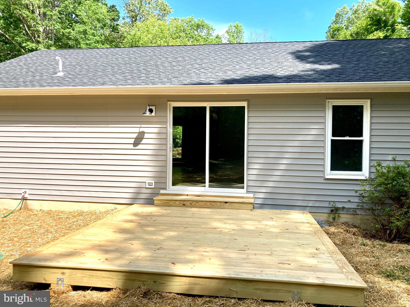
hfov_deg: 63.4
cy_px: 154
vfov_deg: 49.7
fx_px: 332
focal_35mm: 28
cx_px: 205
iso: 20
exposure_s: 1/1185
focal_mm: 3.99
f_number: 1.8
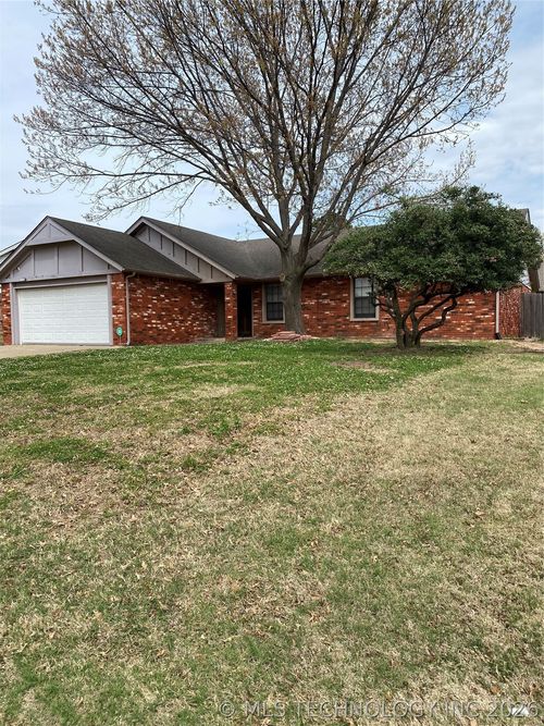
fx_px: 545
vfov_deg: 67.3
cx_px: 272
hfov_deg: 53.0
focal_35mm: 26
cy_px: 363
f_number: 1.8
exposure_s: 1/2141
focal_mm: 4.25
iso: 32
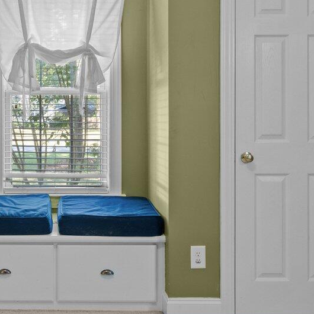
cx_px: 56
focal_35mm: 46
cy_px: 127
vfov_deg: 36.7
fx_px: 472
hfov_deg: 35.4
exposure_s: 2.5
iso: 400
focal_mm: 14
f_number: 9
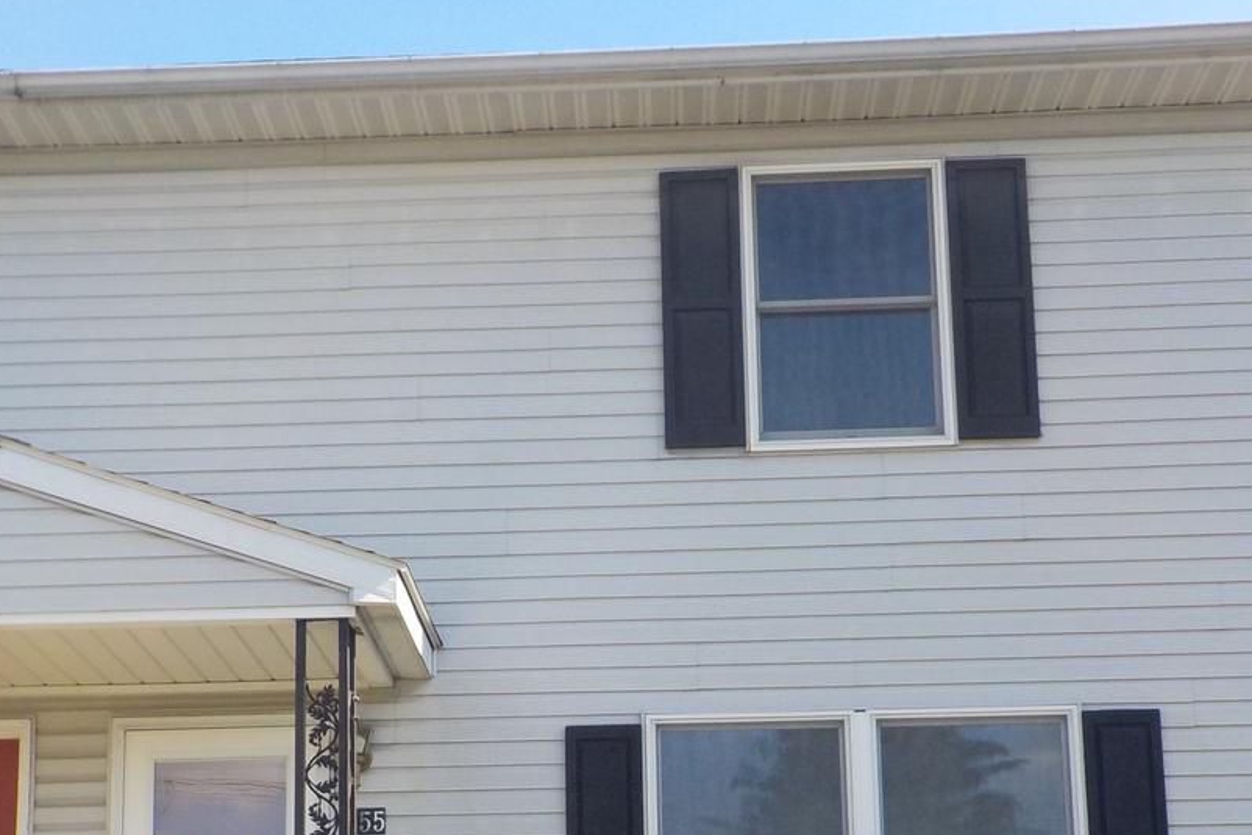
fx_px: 1948
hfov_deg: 35.6
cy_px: 774
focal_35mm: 56
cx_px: 589
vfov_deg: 23.5
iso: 125
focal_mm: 4.1
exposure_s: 1/500
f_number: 3.3
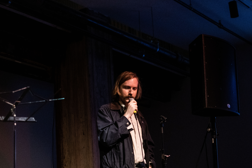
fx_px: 469
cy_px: 98
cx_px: 130
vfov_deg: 20.3
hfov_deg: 30.1
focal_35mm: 67
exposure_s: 1/250
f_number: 2
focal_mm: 35
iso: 3200
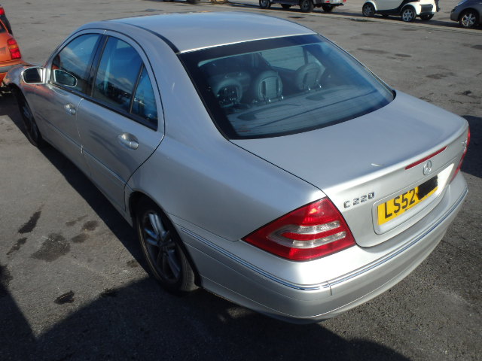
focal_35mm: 28
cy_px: 180
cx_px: 241
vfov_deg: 49.7
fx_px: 390
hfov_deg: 63.4
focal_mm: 5
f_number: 11
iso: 125
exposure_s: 1/125
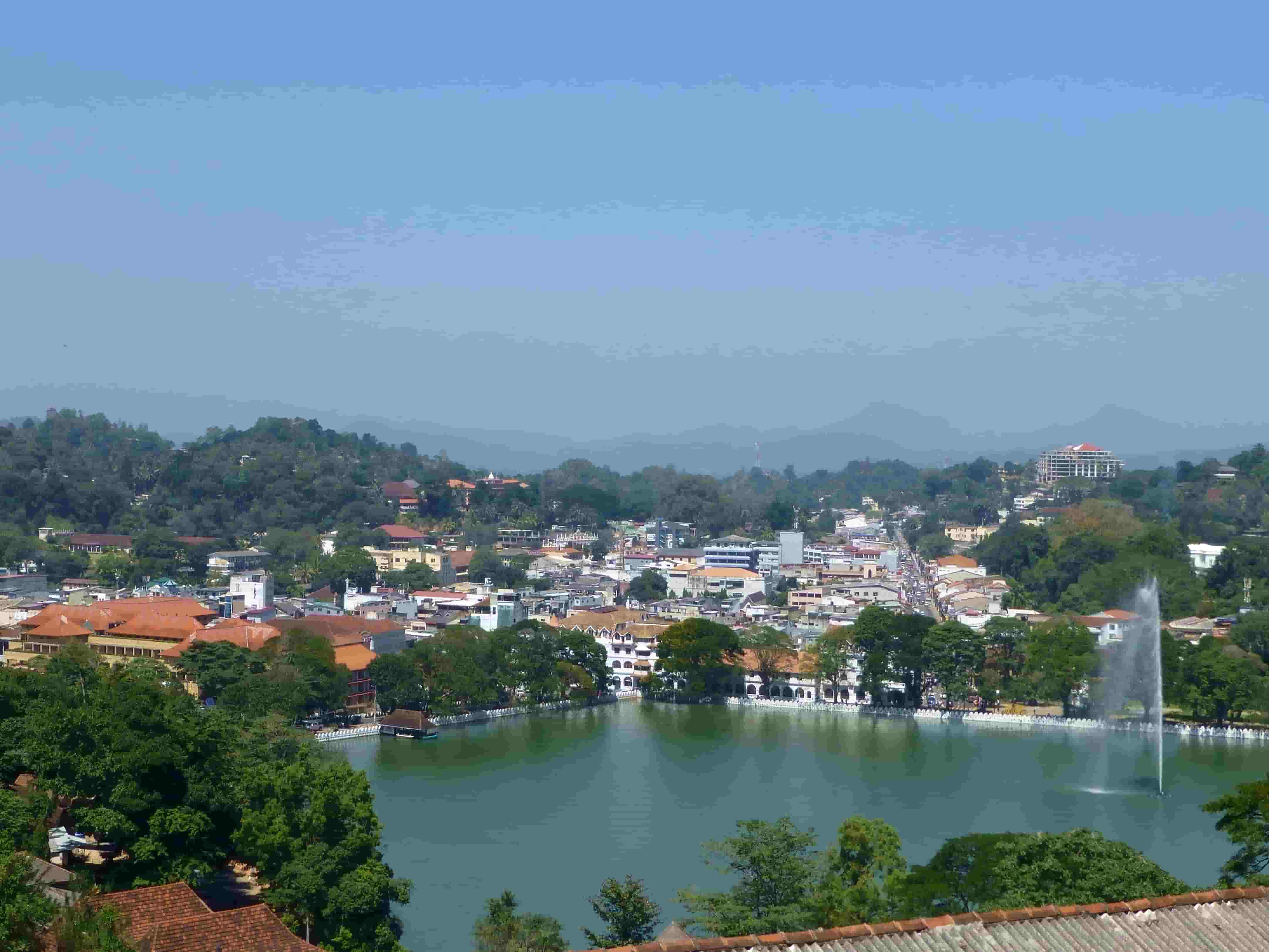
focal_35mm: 47
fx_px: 1723
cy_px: 476
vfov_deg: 30.9
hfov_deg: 40.4
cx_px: 634
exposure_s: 1/1000
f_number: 4.2
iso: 100
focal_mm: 8.5
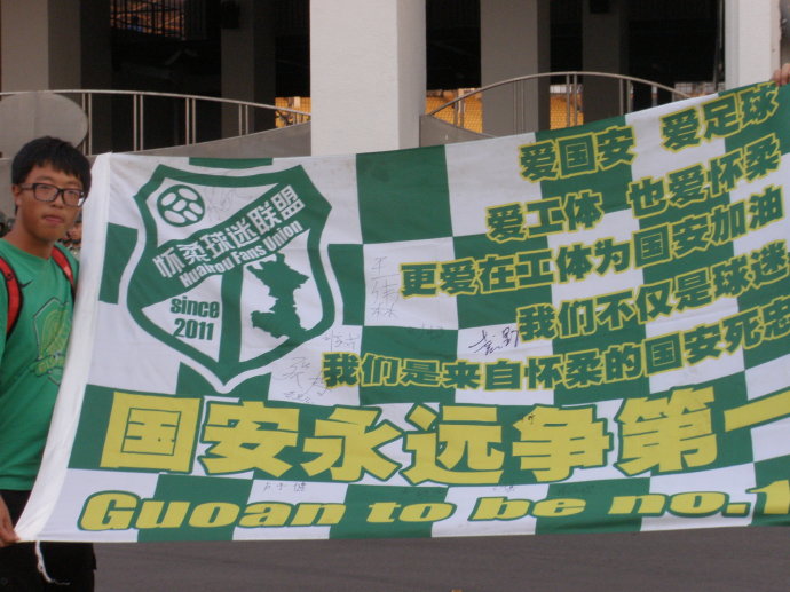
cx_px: 395
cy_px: 296
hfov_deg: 19.6
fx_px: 2281
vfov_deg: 14.8
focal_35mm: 100
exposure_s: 1/100
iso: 125
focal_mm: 17.7
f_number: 5.1
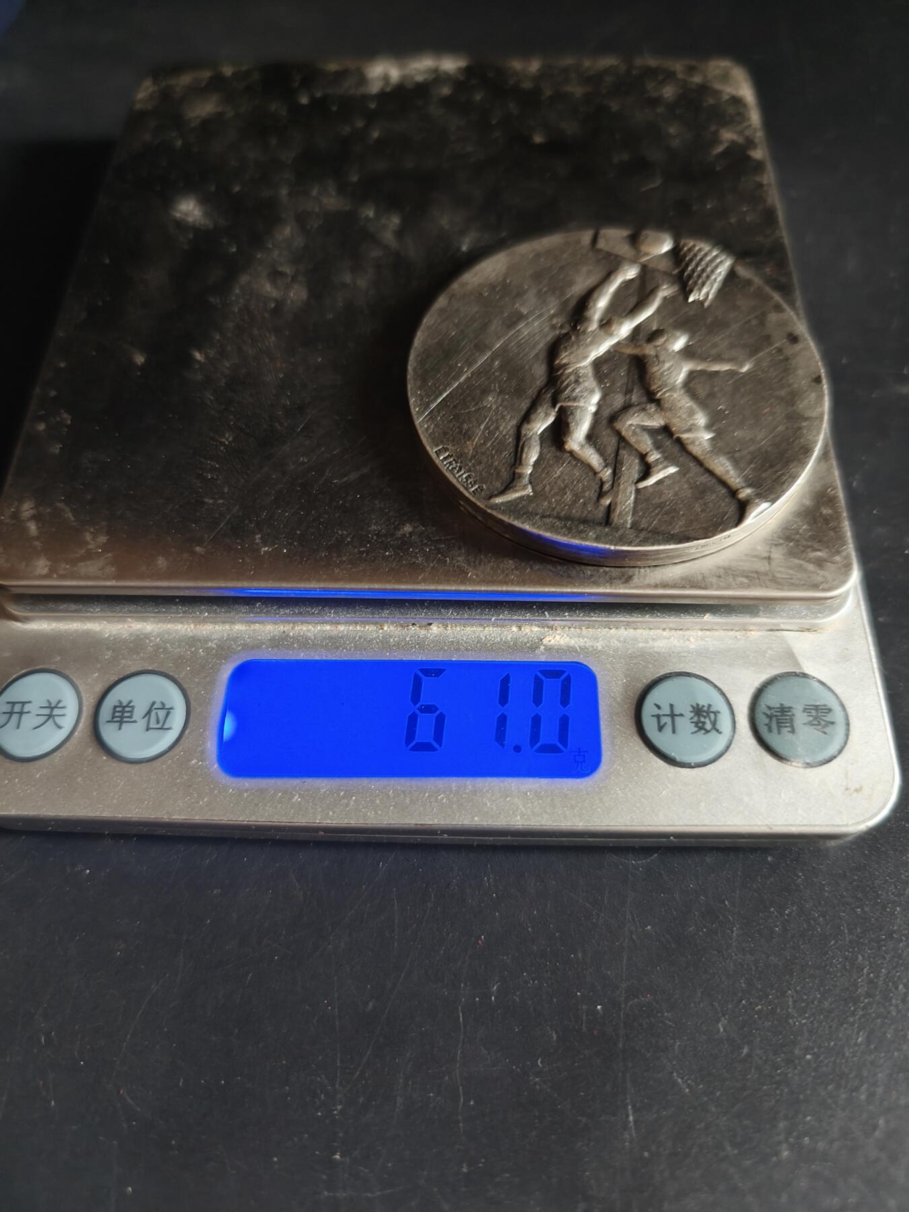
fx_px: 805
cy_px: 606
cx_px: 454
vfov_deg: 73.9
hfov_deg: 58.9
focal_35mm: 23
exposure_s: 1/50
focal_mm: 6.06
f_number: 1.6
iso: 400
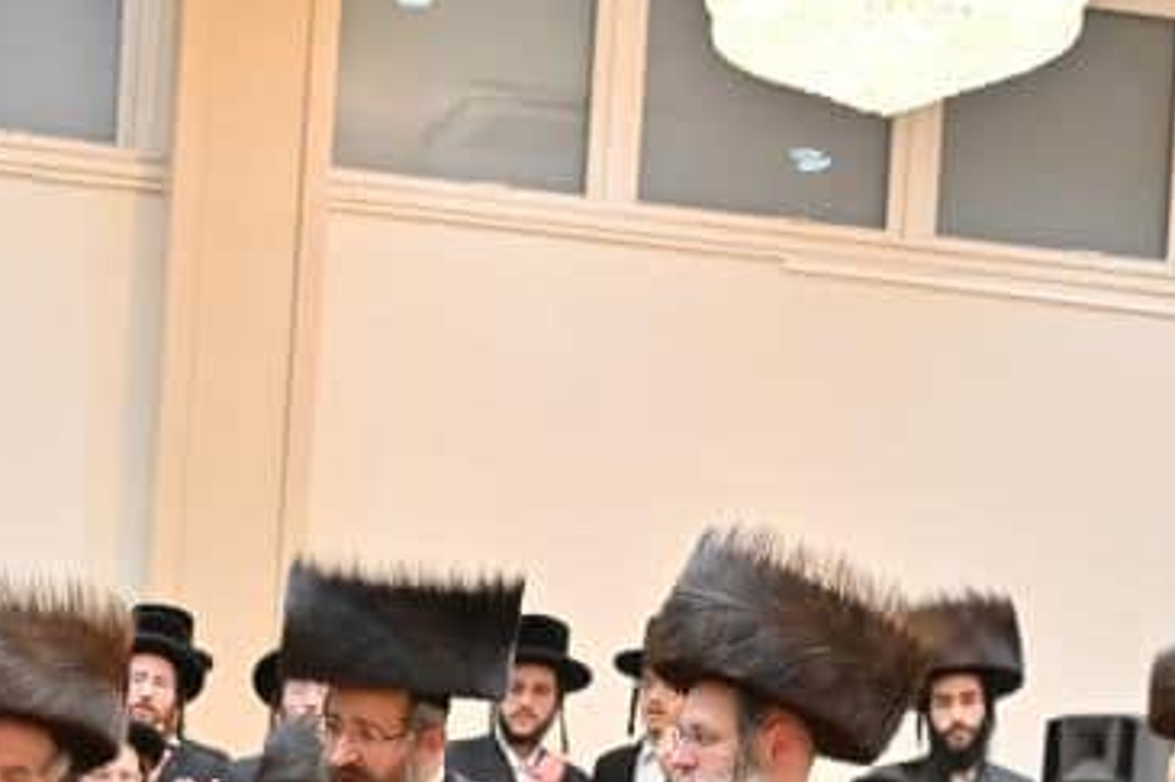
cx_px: 84
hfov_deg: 22.7
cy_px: 1093
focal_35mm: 87
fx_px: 2838
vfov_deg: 14.8
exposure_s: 1/160
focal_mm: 31
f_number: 4
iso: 1000
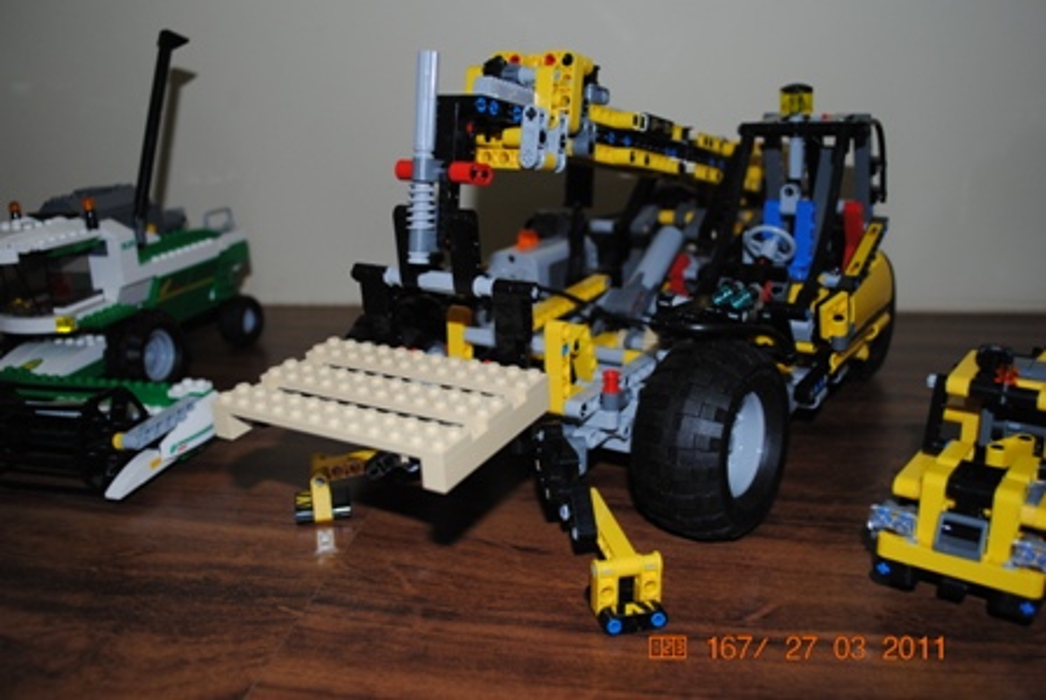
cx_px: 523
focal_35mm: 33
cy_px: 350
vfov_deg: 40.1
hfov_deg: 57.2
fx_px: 960
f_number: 4
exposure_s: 1/60
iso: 200
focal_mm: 22
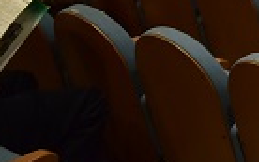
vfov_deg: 8.0
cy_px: -217
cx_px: 544
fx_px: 1068
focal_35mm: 151
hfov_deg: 12.1
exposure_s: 1/30
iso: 720
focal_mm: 21
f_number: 3.8
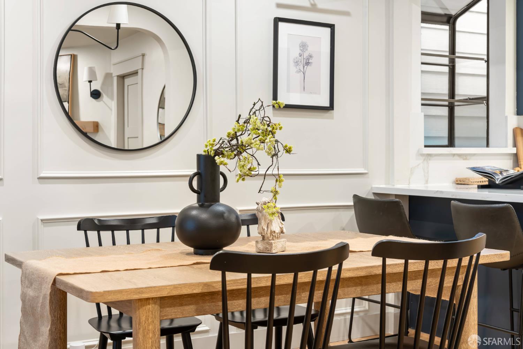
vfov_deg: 27.5
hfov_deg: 40.3
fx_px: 712
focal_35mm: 49
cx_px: 262
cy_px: 174
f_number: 9
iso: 320
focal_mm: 49
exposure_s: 1/1.25
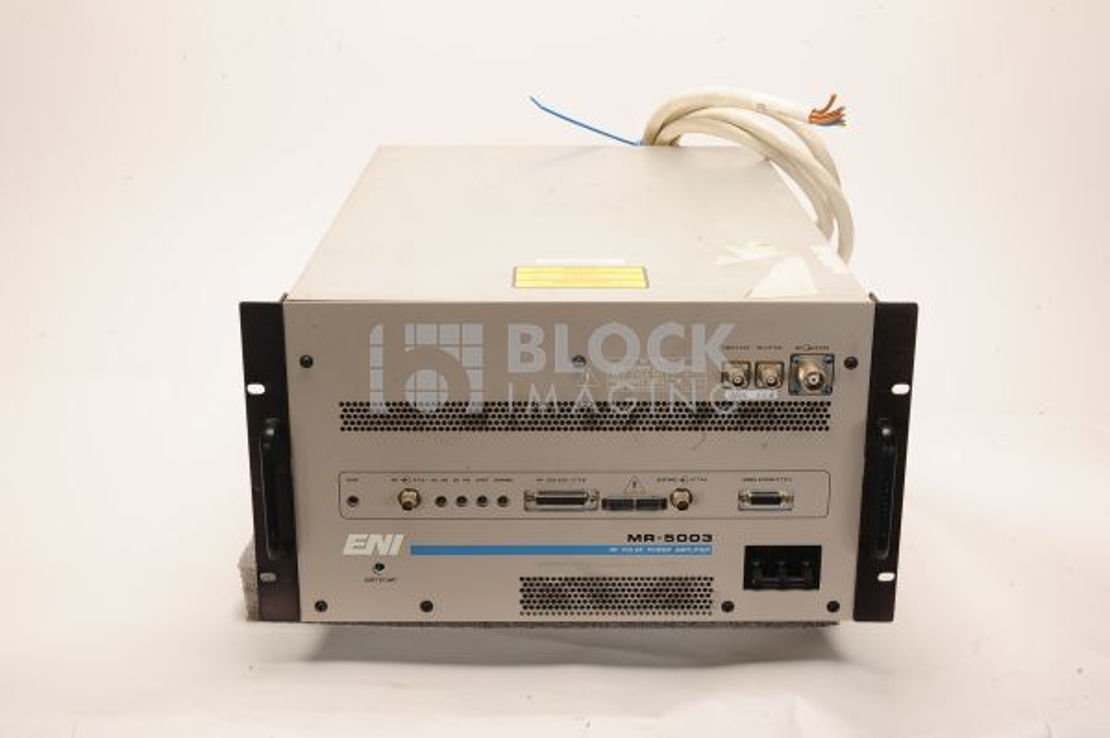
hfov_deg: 39.6
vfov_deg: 26.9
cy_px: 369
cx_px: 555
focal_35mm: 50
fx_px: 1540
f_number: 16
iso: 320
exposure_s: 1/200
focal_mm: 50
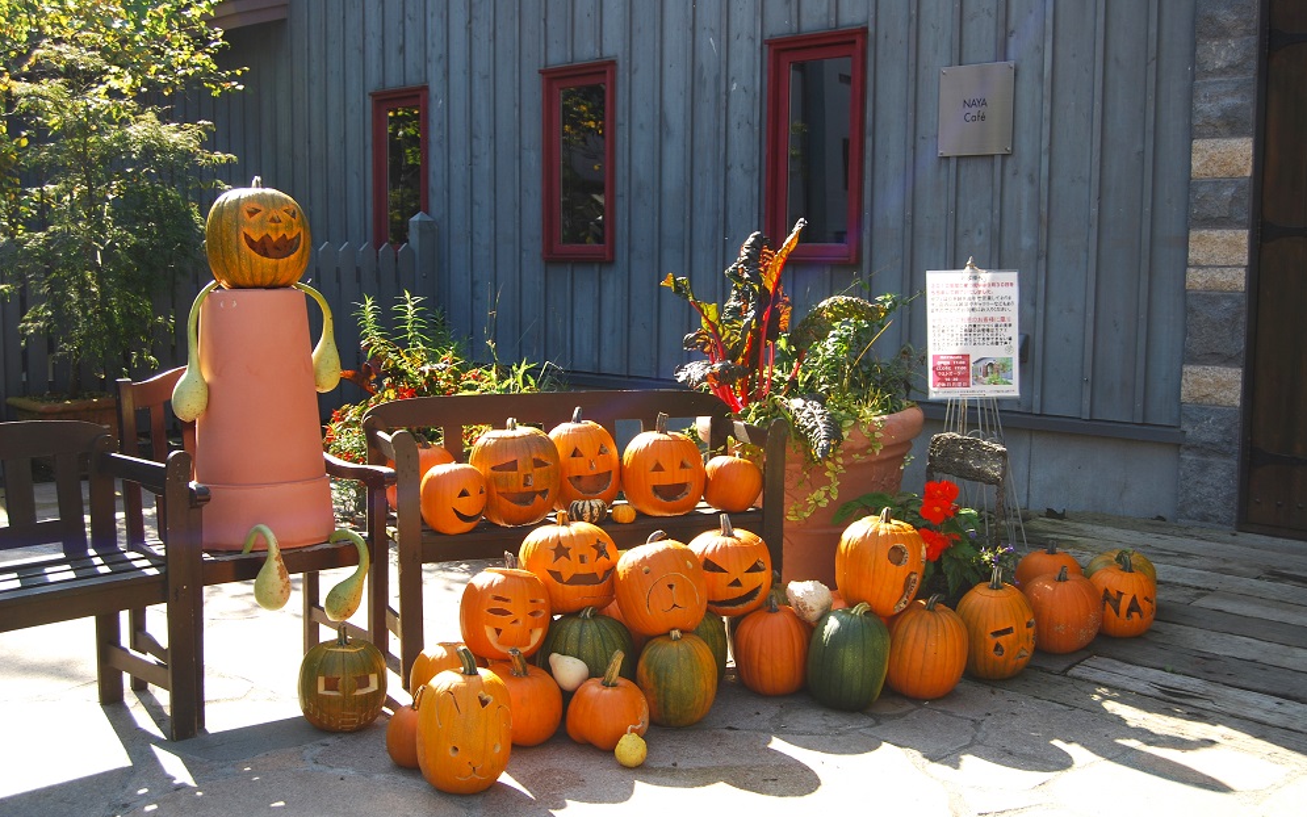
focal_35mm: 40
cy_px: 416
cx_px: 654
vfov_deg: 32.0
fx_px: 1425
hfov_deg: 49.3
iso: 100
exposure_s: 1/125
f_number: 5.6
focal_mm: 26
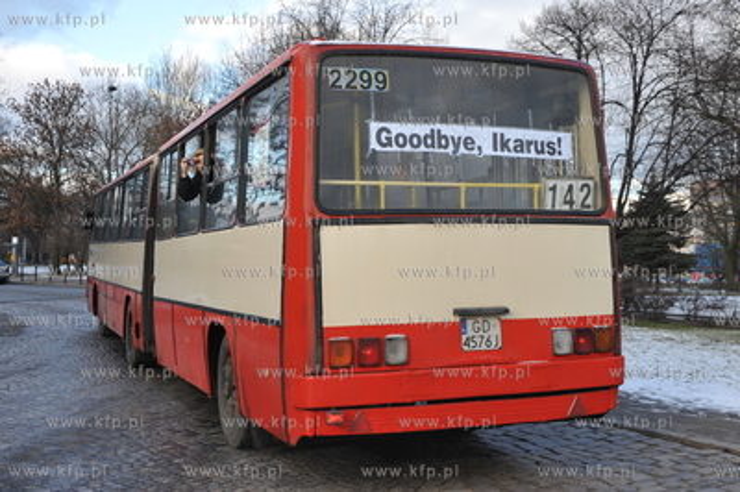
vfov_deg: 30.5
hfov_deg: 44.5
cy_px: 246
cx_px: 370
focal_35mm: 44
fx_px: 904
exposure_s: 1/400
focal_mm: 44
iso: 800
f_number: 9
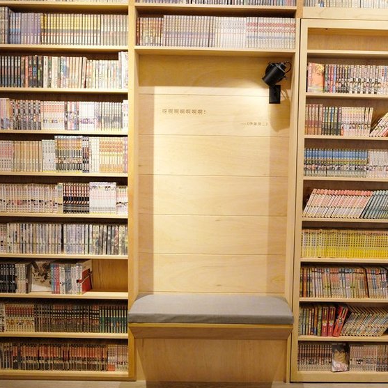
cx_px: 227
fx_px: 444
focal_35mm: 35
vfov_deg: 47.2
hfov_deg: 47.0
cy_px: 196
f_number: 2.8
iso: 800
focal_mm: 18
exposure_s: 1/125
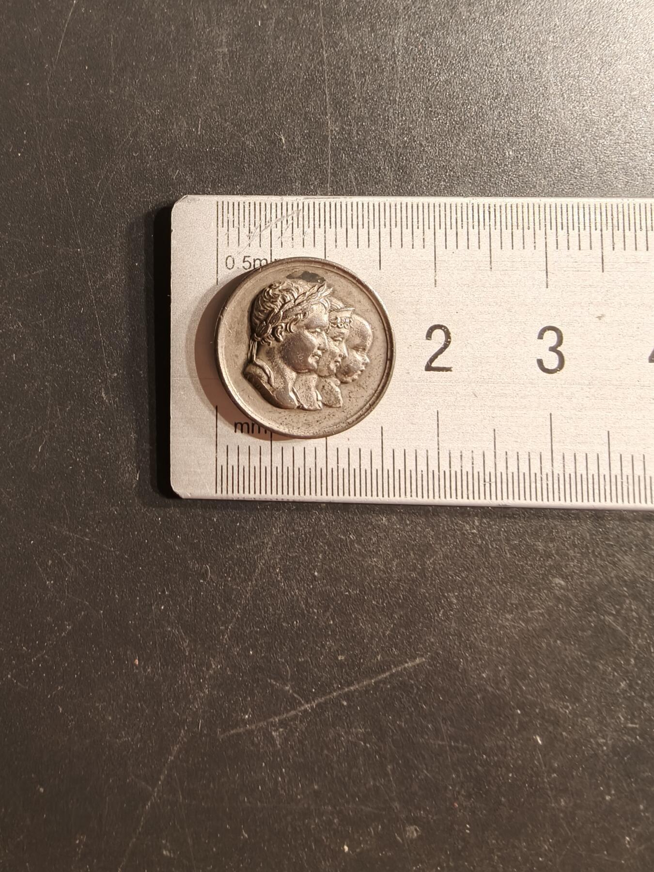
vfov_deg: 73.9
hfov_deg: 58.9
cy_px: 436
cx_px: 327
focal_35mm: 23
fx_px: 579
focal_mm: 2.32
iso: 250
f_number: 2
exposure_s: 1/50
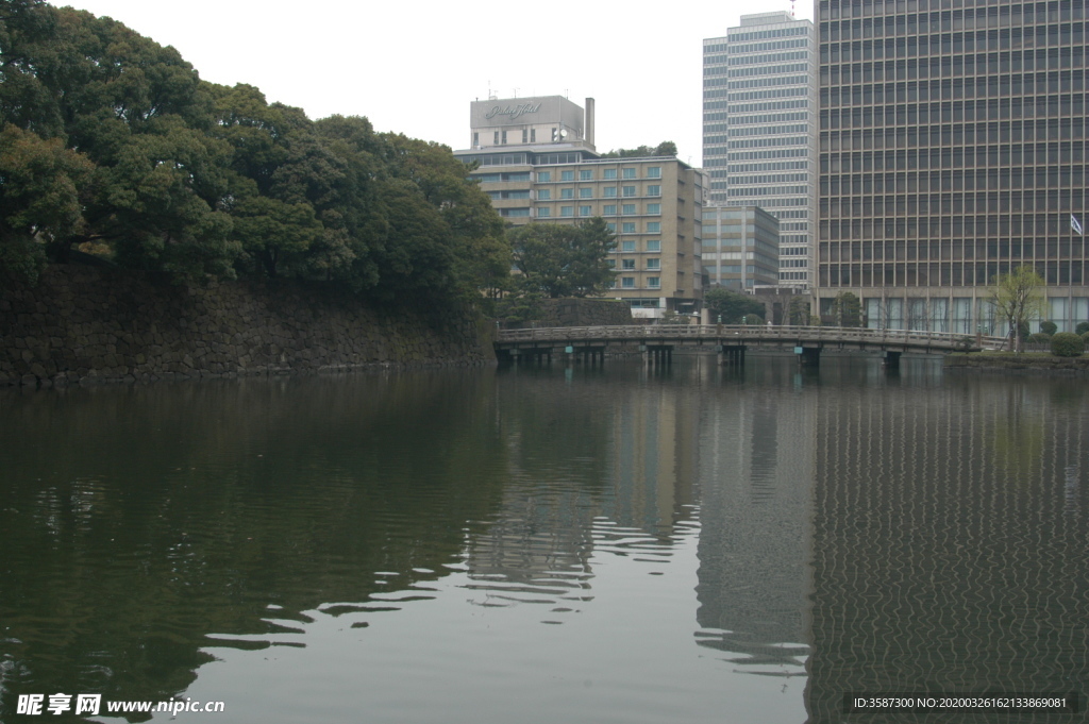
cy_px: 362
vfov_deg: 36.8
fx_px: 1088
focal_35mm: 36
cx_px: 544
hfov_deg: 53.2
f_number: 7.1
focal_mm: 24
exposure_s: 1/200
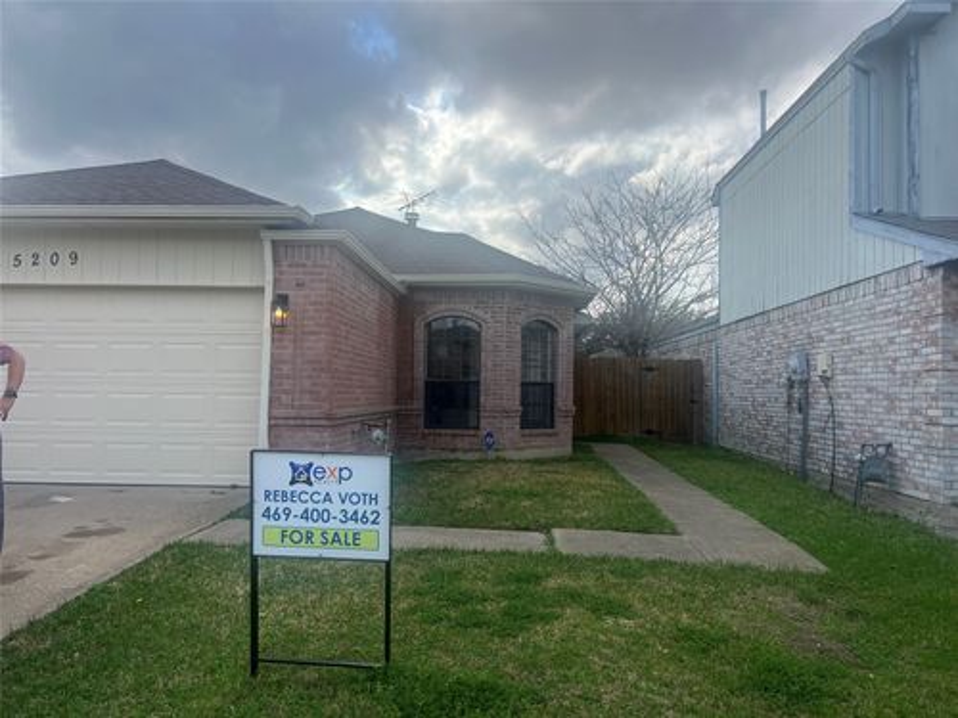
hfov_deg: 67.3
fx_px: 720
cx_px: 479
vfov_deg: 53.1
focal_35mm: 26
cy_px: 359
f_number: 1.5
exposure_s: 1/3356
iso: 50
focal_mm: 5.7
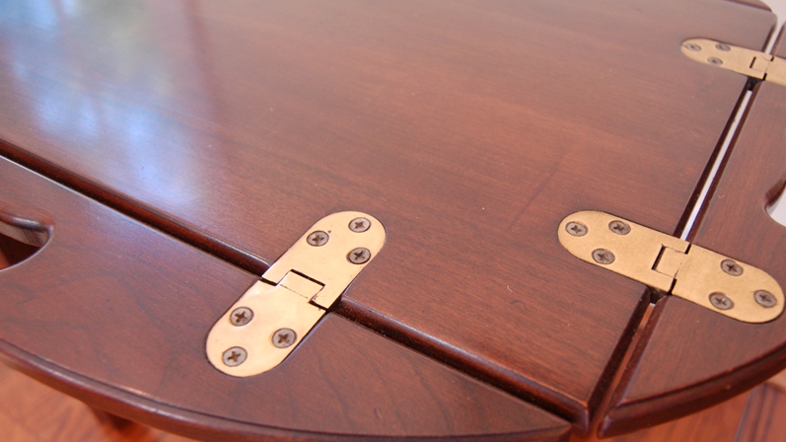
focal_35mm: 32
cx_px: 427
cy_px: 288
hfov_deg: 60.9
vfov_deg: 36.3
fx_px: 667
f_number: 3.5
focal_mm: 18
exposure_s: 1/20
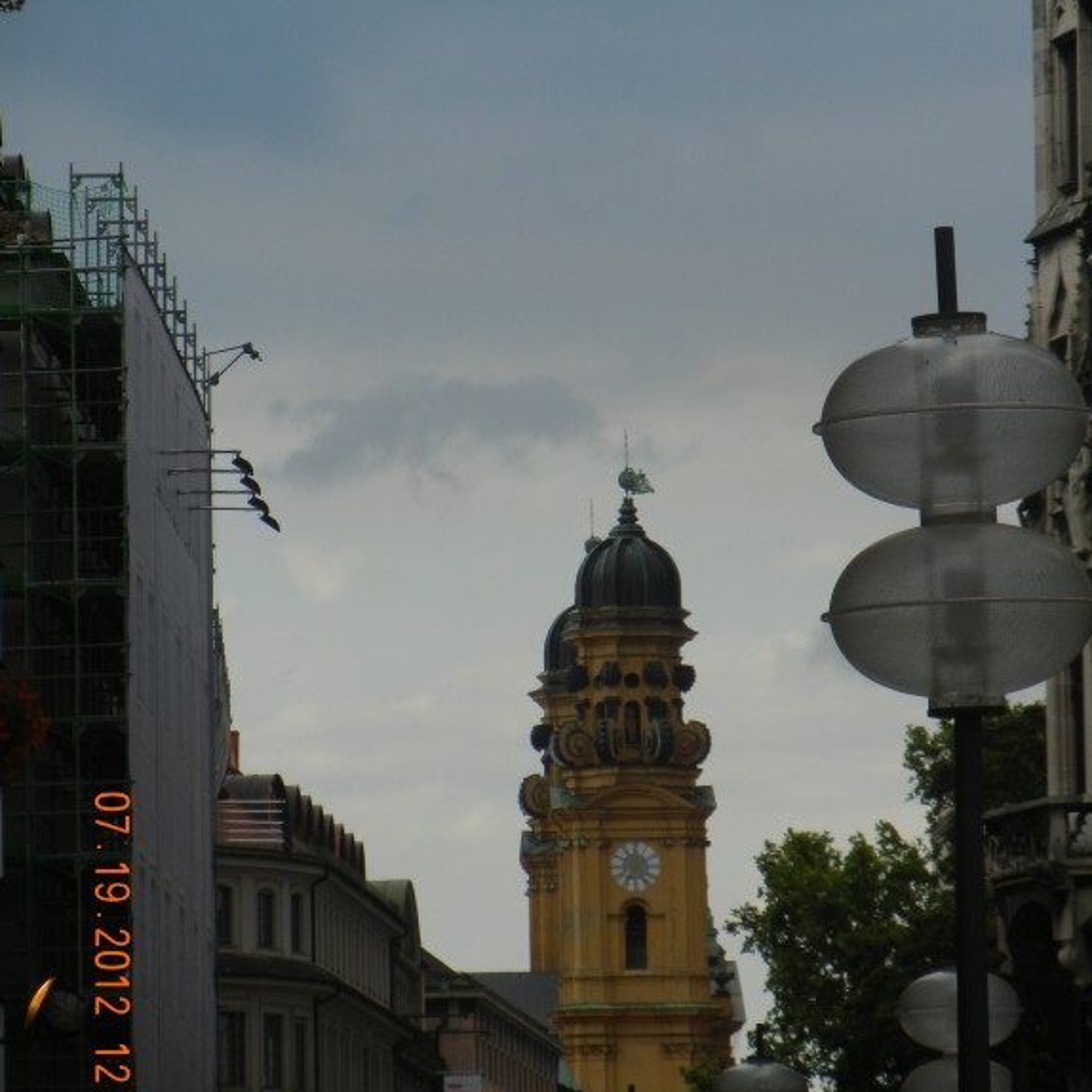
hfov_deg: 6.5
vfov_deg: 6.5
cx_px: 546
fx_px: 9672
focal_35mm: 271
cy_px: 510
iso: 160
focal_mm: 41.2
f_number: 4.8
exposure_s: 1/477
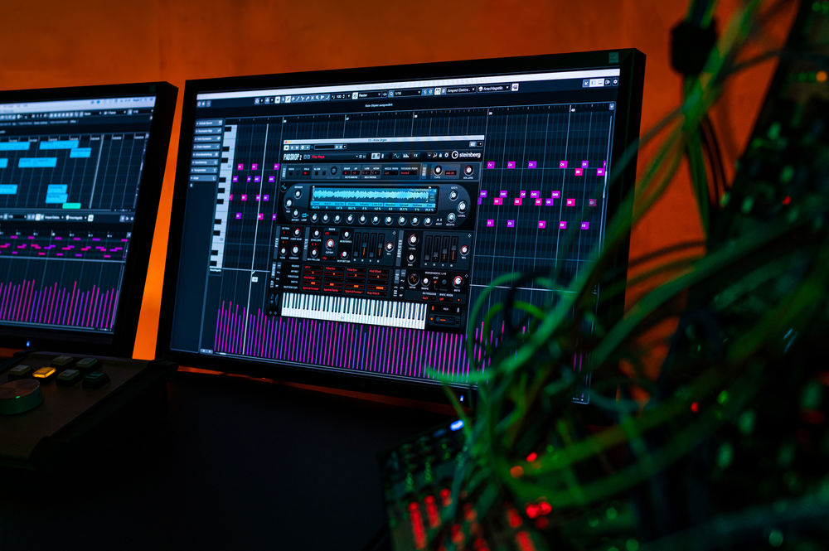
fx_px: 1035
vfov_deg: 29.8
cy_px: 276
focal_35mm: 45
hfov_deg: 43.6
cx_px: 414
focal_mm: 45
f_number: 5
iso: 1600
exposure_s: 1/160
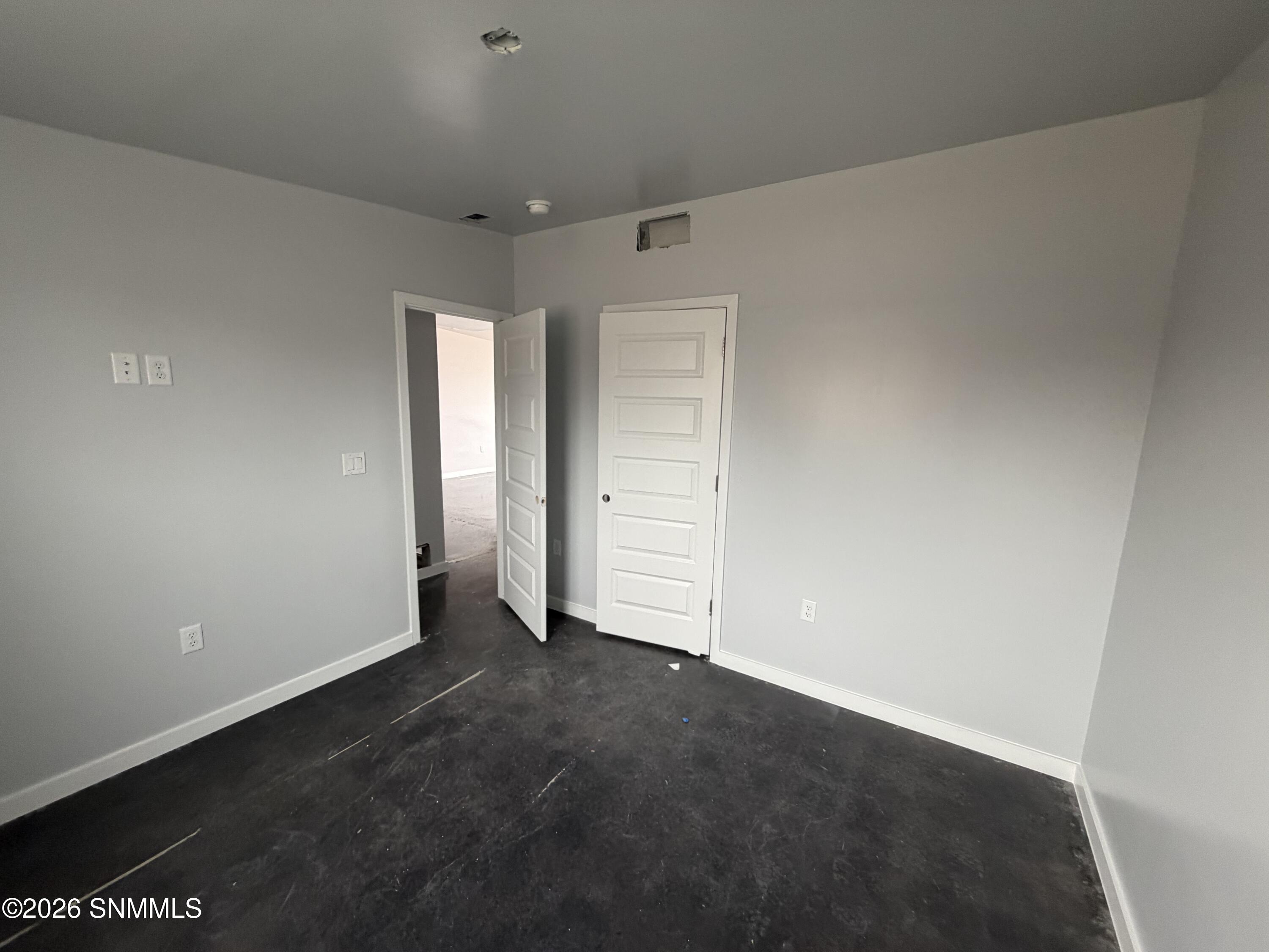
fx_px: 513
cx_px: 634
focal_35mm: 14
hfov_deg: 102.1
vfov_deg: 85.7
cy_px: 476
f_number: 2.2
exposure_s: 1/97
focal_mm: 2.22
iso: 320
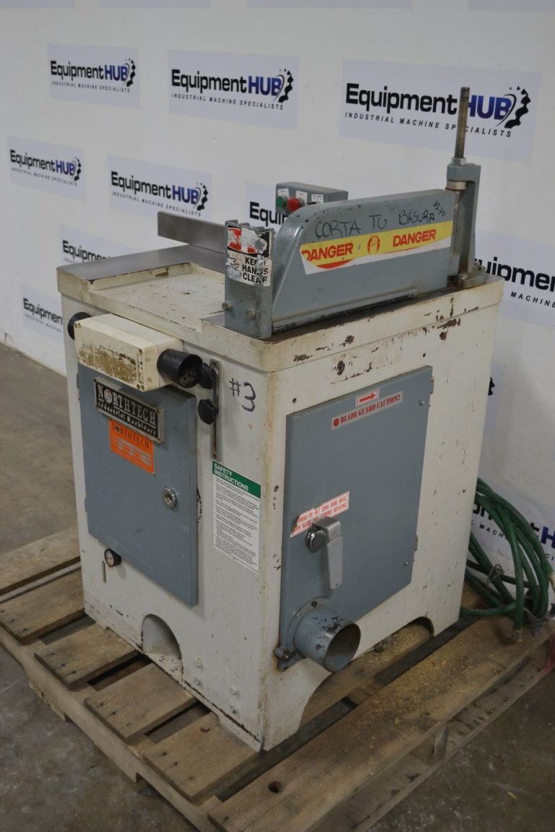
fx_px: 832
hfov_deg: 36.9
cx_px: 278
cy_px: 416
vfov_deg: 53.1
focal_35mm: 36
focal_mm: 24
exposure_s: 1/50
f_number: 4
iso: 400
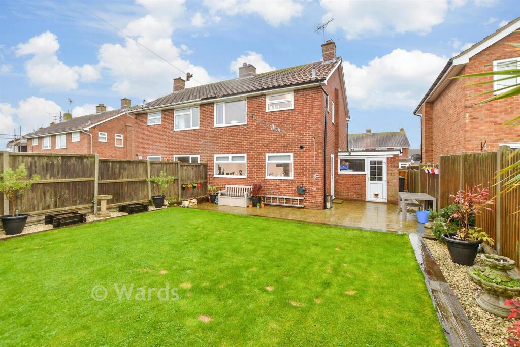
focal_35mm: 15
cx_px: 260
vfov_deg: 77.3
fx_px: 217
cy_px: 174
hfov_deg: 100.4
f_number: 6.3
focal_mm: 10
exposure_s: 1/6
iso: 160
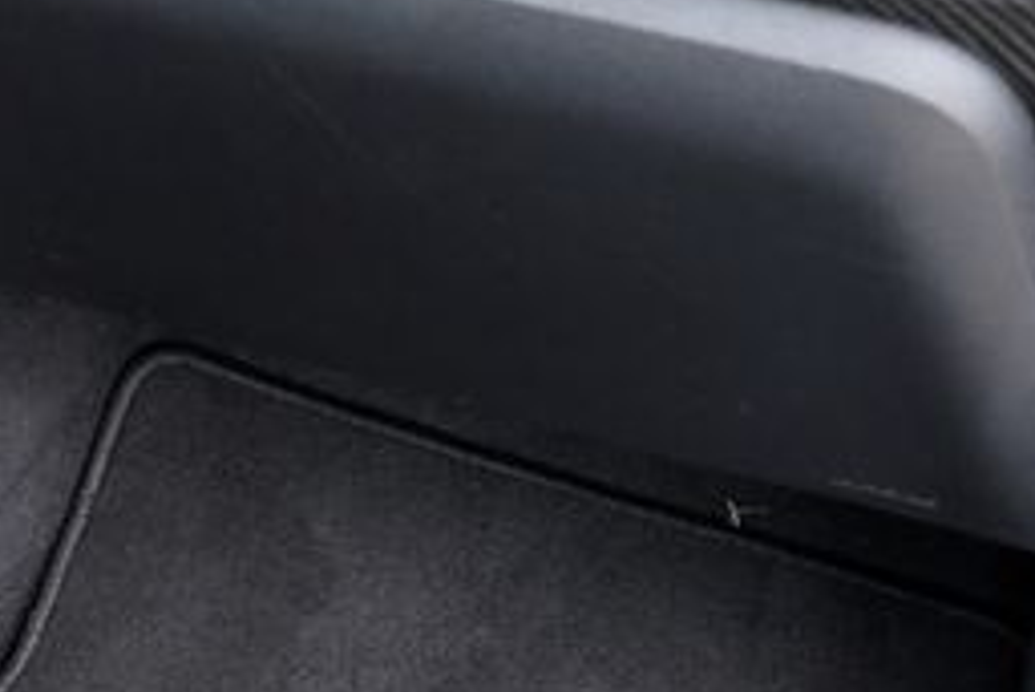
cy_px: -237
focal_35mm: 96
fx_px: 2761
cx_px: -489
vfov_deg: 13.7
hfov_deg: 18.9
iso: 250
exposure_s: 1/60
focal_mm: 24
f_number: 4
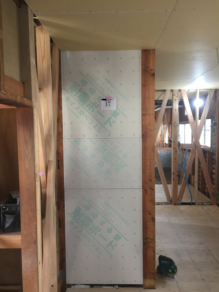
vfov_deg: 61.7
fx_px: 245
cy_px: 146
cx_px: 110
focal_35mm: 29
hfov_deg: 48.2
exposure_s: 1/30
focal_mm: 4.15
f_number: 2.2
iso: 80
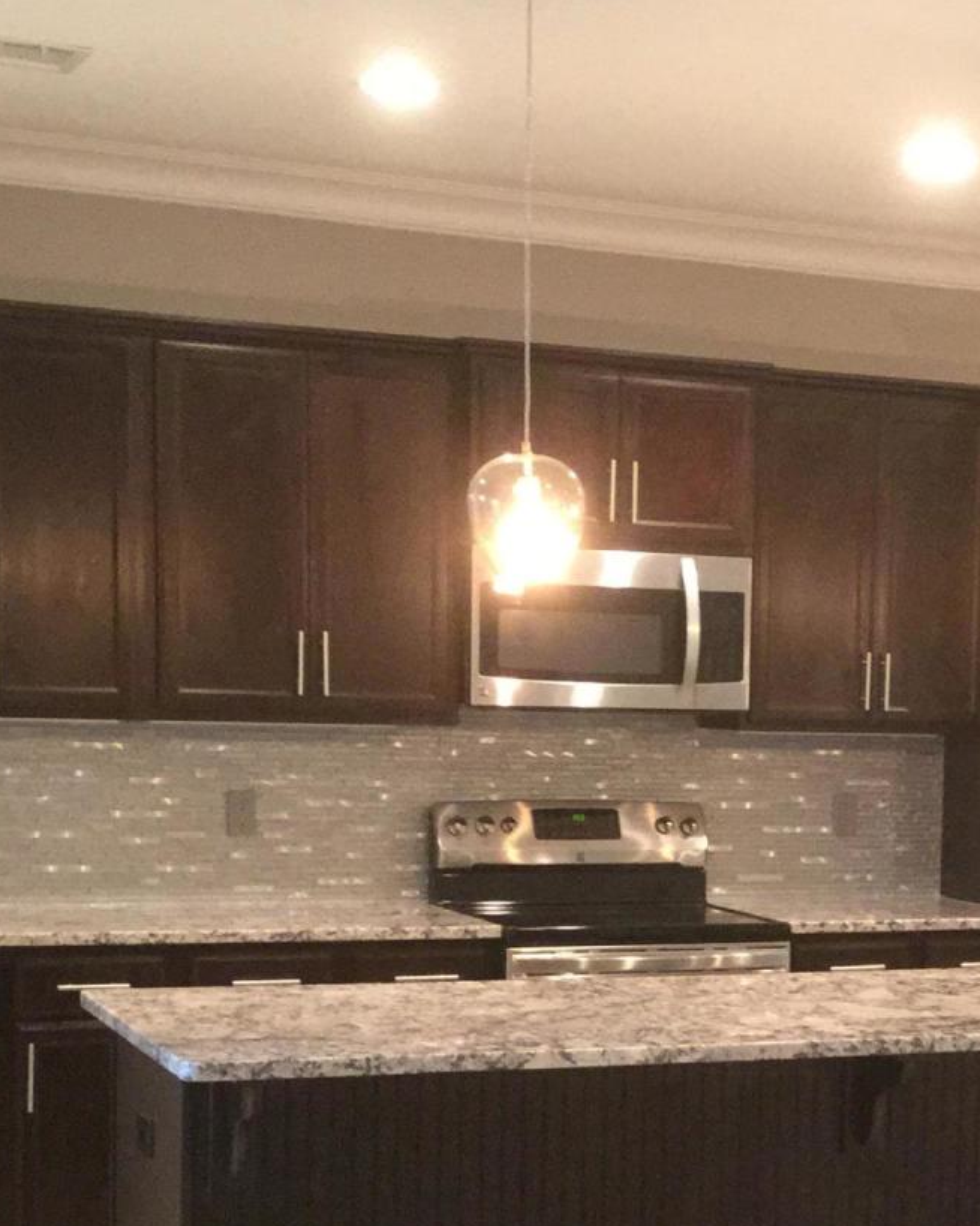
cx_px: 917
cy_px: 970
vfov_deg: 25.3
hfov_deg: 20.2
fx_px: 2684
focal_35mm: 74
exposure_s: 1/15
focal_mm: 3.3
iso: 200
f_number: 2.4
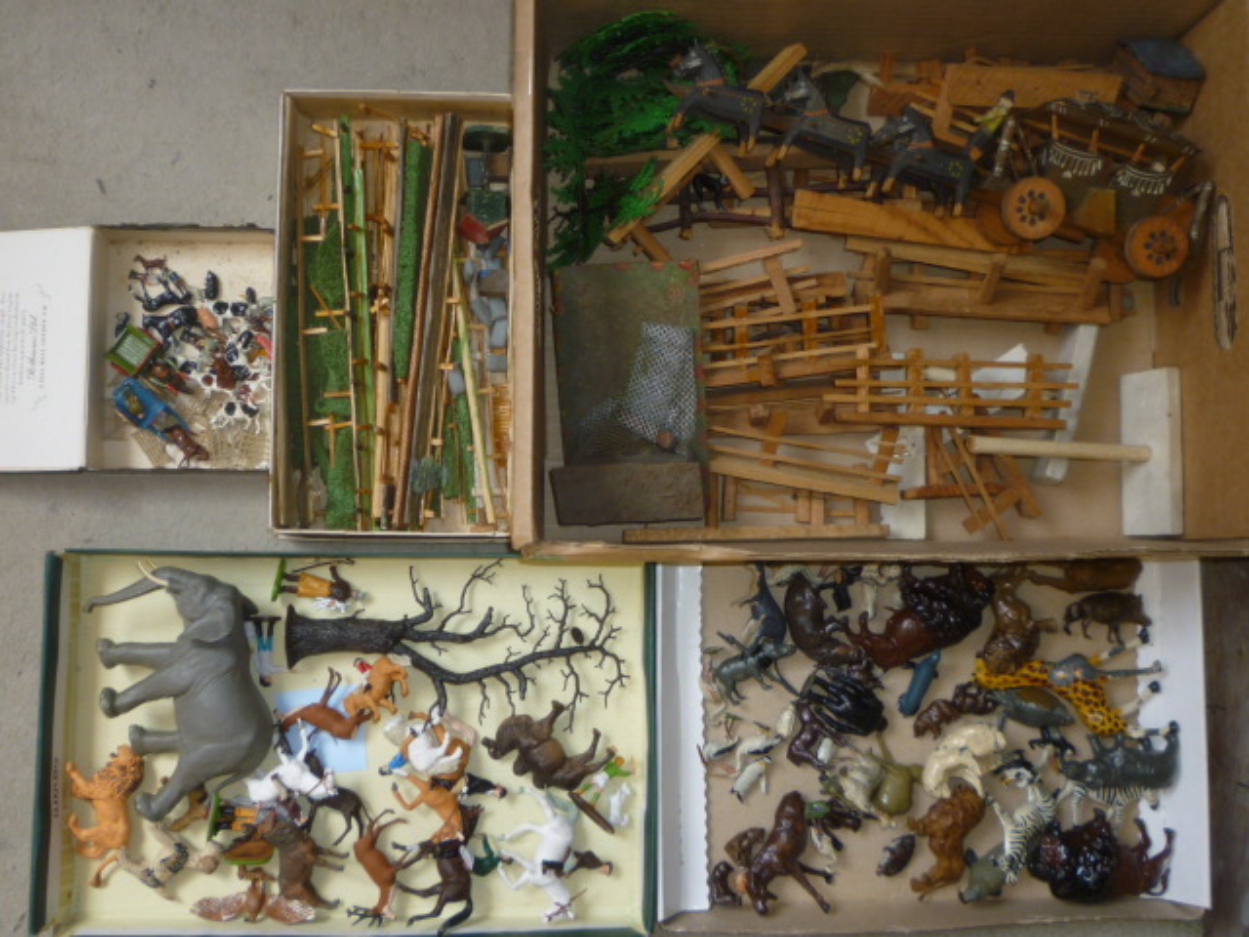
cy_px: 468
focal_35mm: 37
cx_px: 624
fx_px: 1335
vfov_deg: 38.7
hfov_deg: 50.1
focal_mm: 5.2
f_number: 3.3
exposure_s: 1/30
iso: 100
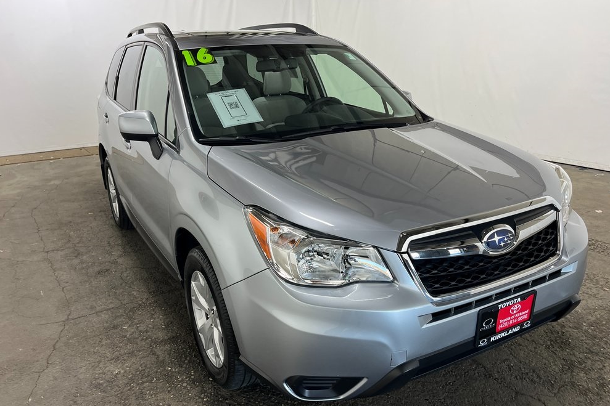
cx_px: 302
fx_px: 474
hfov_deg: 65.5
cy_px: 229
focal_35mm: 28
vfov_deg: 46.3
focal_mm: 5.1
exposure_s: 1/121
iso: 80
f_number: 1.6
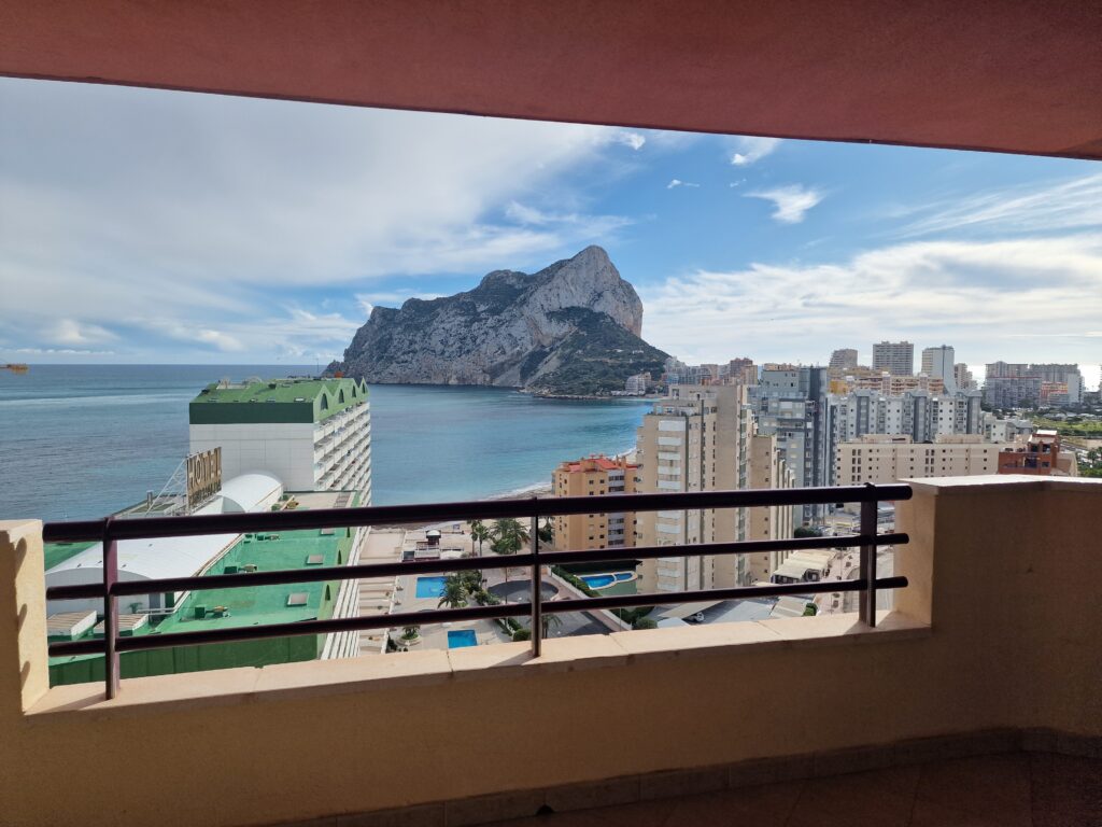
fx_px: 732
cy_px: 414
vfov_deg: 58.9
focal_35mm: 23
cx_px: 551
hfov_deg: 73.9
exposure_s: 1/1832
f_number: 1.8
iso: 50
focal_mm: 6.4
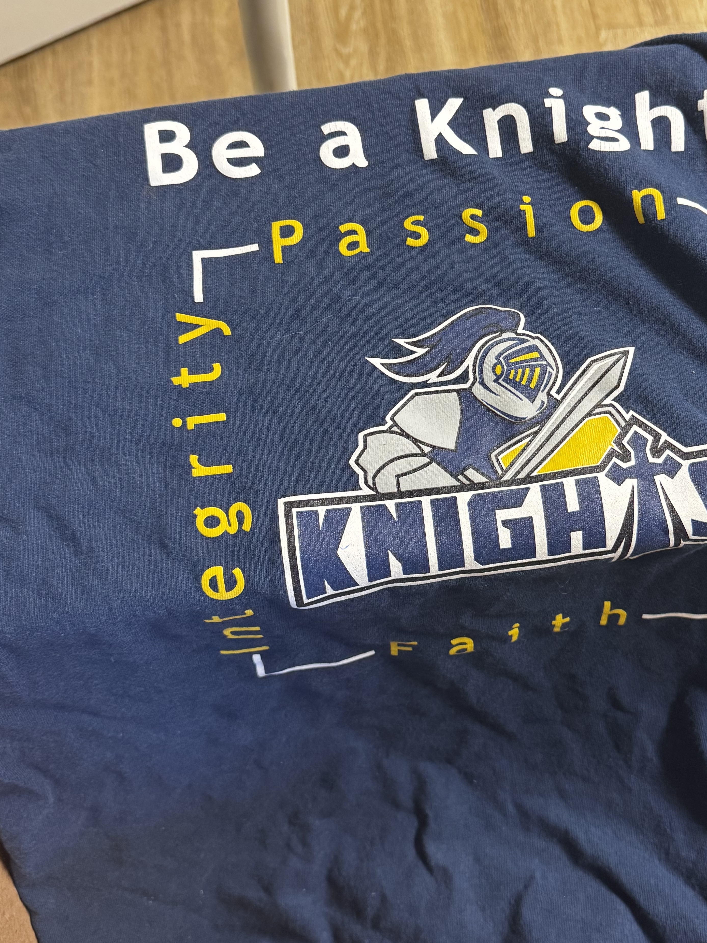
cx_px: 468
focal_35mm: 37
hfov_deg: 38.3
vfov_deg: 49.9
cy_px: 397
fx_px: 1008
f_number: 1.78
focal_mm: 6.76
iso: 320
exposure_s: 1/60
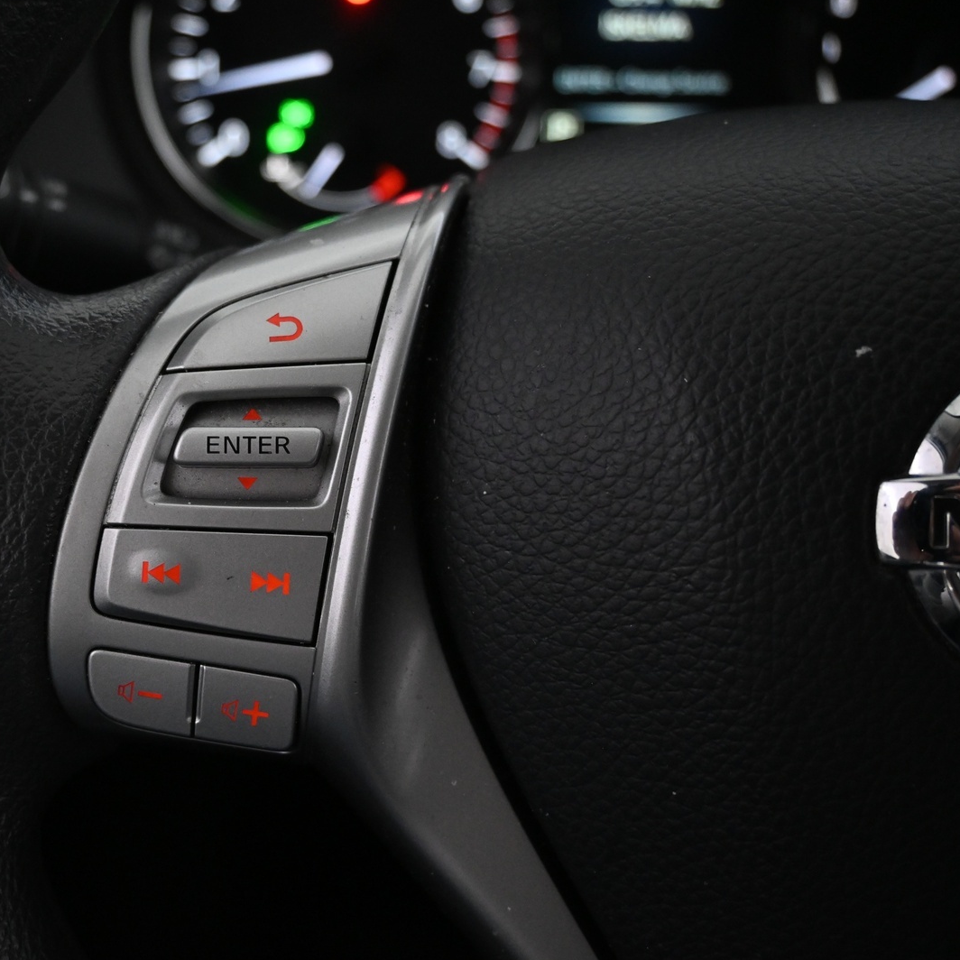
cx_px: 250
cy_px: 483
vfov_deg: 37.8
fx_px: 1401
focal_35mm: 45
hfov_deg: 37.0
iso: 2500
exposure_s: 1/40
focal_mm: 23
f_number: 4.2
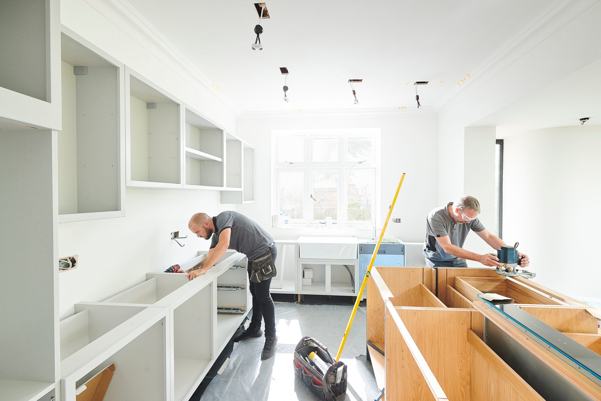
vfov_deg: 77.3
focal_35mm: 15
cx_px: 306
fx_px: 250
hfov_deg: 100.4
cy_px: 200
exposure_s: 1/80
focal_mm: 14
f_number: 5.6
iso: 1000
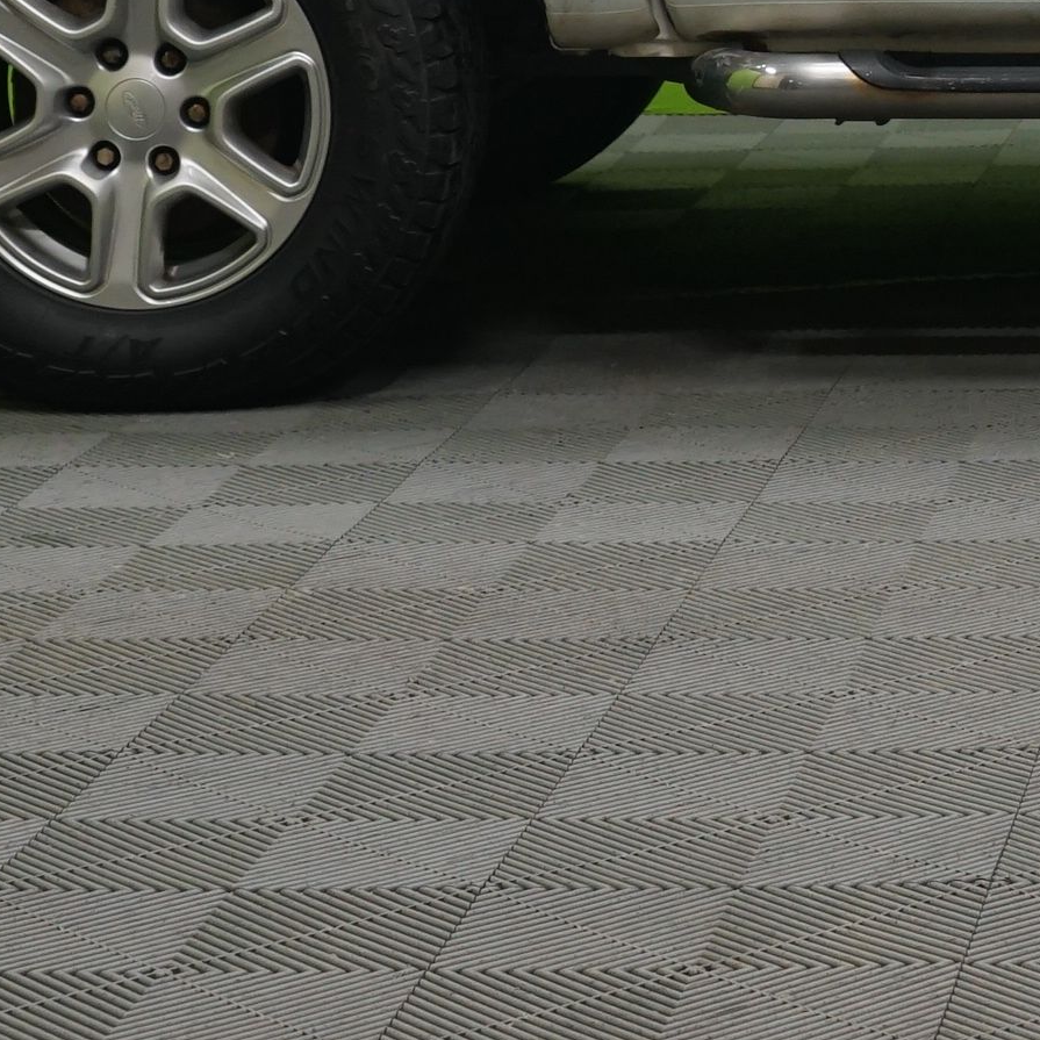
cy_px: -293
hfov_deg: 12.0
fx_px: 4827
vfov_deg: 12.0
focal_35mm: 142
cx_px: 1327
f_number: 5.6
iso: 1000
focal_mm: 38
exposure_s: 1/20
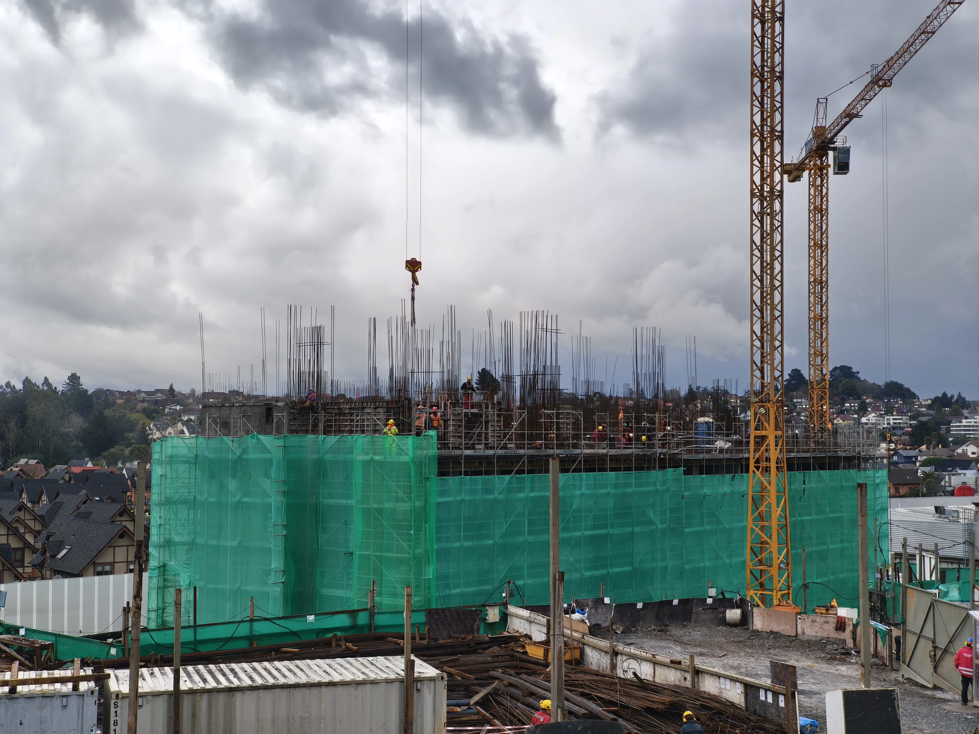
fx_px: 1414
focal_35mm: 50
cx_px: 490
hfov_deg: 38.2
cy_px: 367
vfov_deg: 29.1
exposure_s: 1/295
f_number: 1.9
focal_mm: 7.1
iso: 50
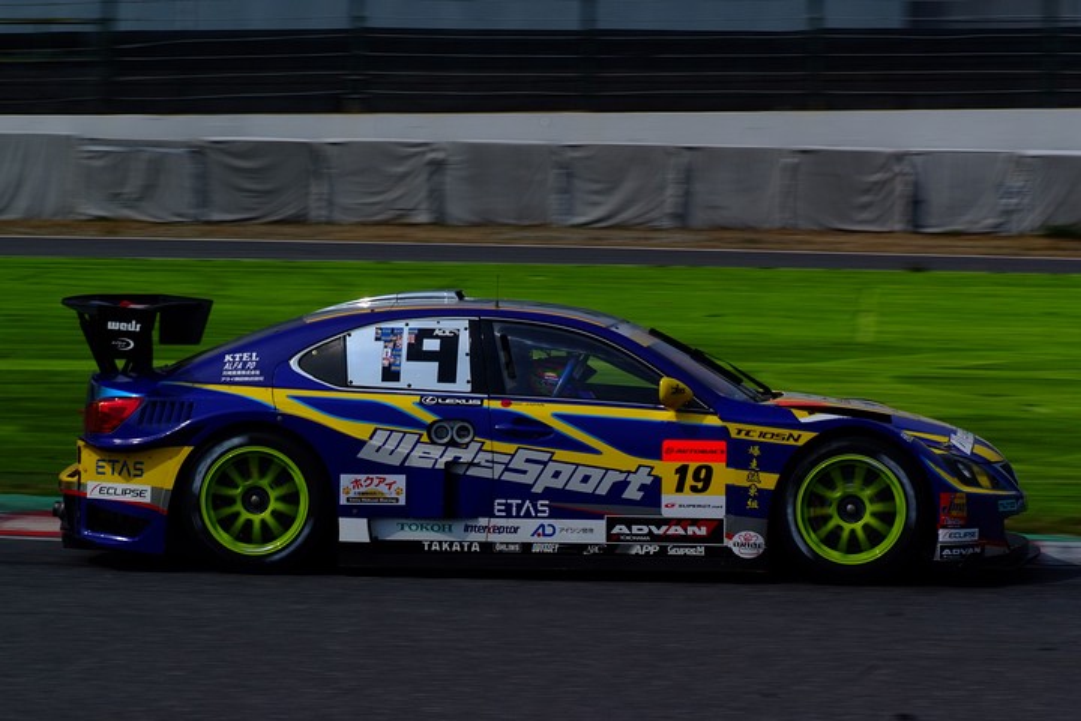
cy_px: 360
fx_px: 4053
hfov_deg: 15.2
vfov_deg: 10.2
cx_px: 540
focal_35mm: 135
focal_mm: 90
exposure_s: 1/250
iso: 100
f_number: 16
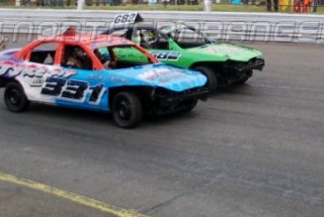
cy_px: 35
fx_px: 684
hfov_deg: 26.5
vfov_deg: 17.8
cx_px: 208
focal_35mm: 76
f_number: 4.2
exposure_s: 1/1000
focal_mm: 26
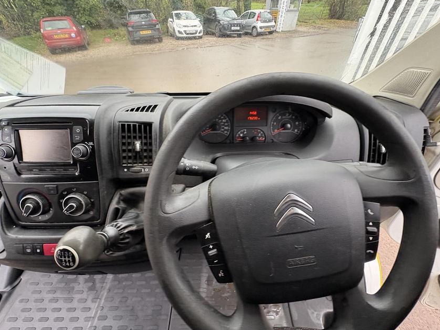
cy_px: 157
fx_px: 191
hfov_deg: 98.2
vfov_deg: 81.7
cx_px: 218
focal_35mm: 15
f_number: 2.2
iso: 200
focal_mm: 2.22
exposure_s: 1/74
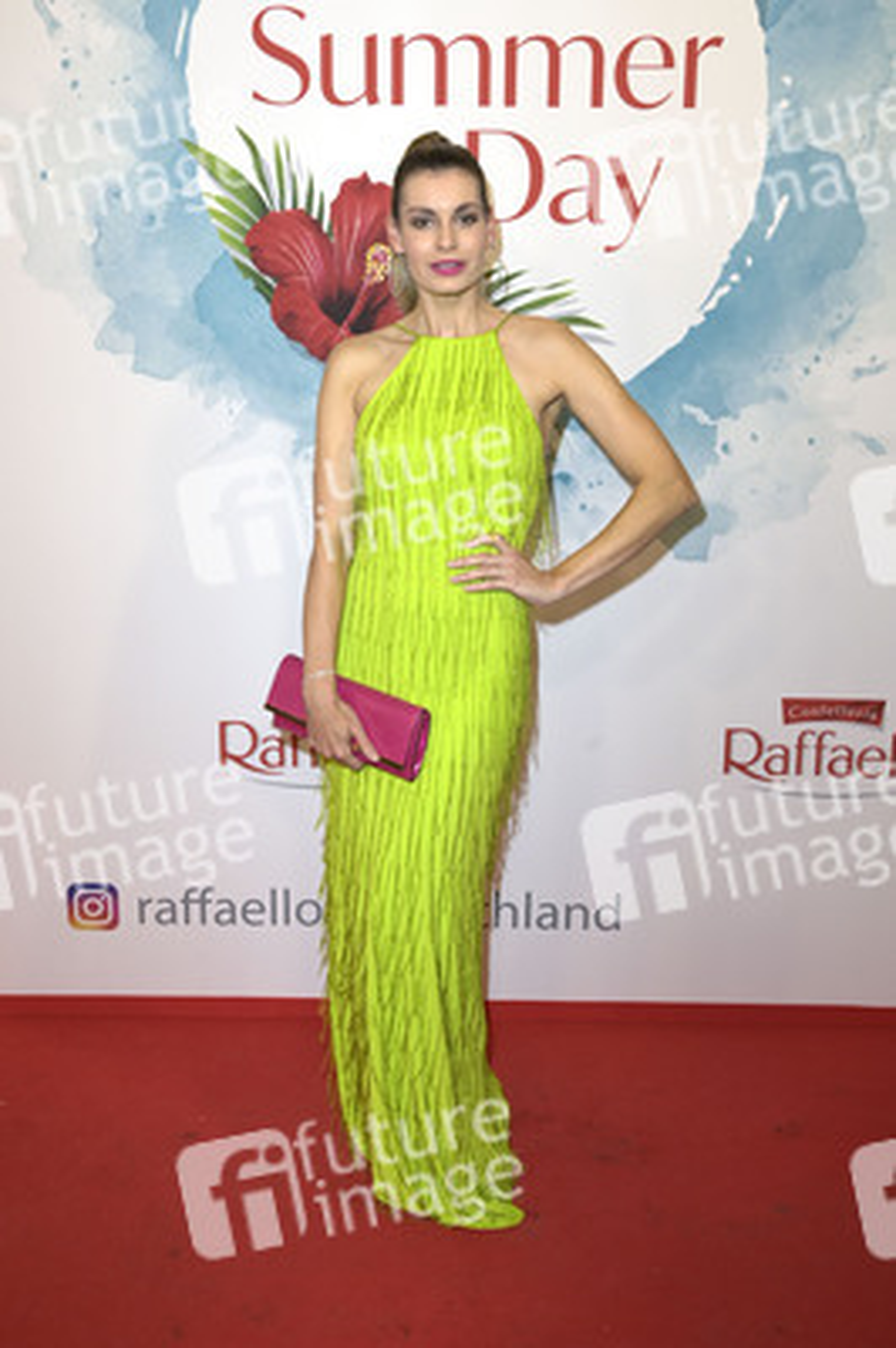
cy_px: 674
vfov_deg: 55.8
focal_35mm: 34
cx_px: 448
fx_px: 1271
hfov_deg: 38.8
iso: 640
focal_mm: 34
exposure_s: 1/250
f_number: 5.6
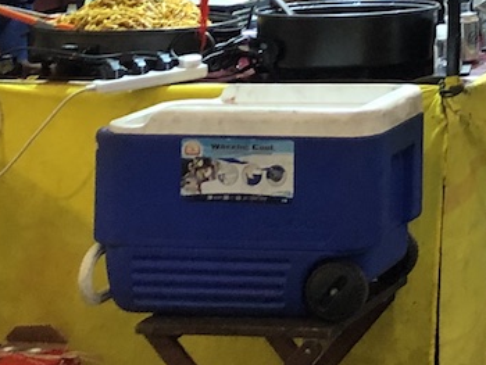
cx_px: 907
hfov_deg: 13.6
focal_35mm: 128
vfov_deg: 10.8
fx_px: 1798
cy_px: -298
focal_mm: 3.99
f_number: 1.8
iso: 100
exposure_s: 1/100
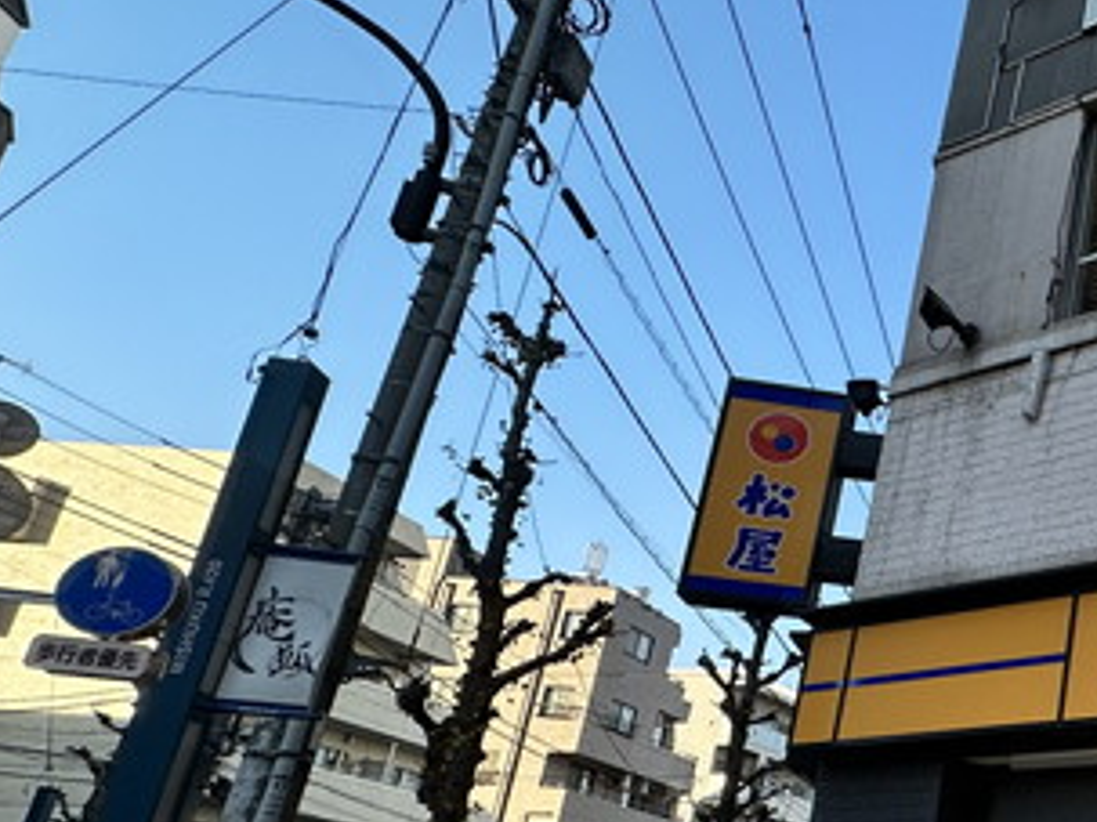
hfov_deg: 36.8
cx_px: 1354
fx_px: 1172
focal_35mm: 37
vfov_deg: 37.5
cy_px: 634
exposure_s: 1/593
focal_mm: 2.22
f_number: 2.2
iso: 40
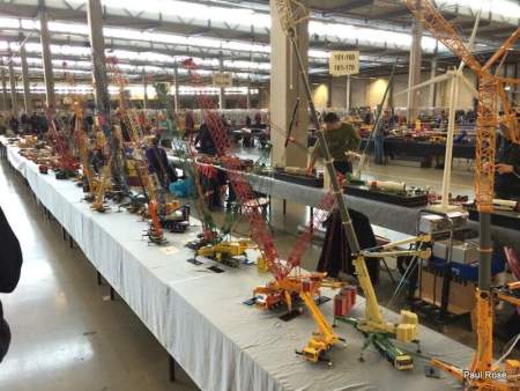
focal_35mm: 30
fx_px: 451
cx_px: 260
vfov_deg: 46.8
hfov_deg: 59.9
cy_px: 196
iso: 250
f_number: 2.2
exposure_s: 1/30
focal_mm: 4.12
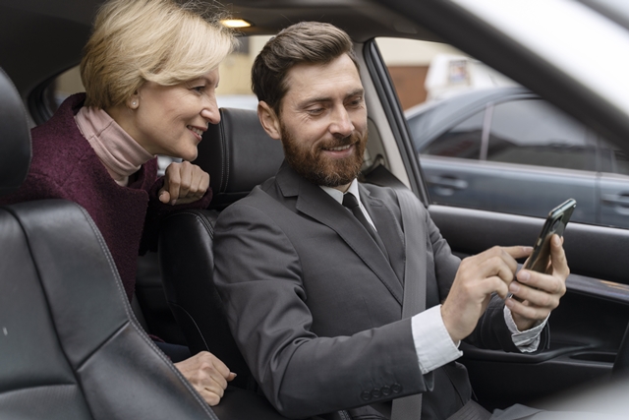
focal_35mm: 49
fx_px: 856
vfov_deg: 27.5
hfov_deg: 40.3
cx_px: 314
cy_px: 210
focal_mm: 49
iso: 500
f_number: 2.8
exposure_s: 1/200
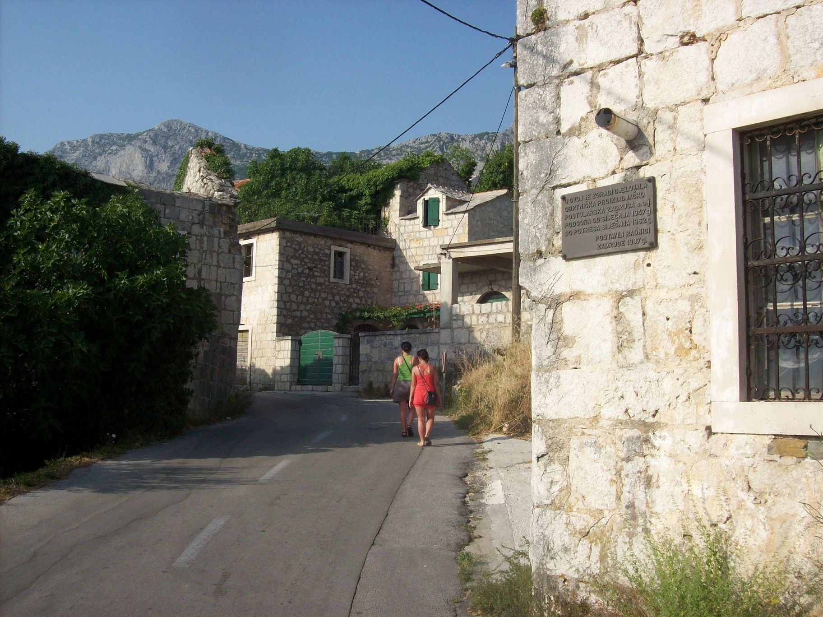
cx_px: 412
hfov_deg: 51.4
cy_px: 308
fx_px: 856
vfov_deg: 39.6
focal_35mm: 36
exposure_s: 1/631
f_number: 4.8
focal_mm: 6
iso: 80
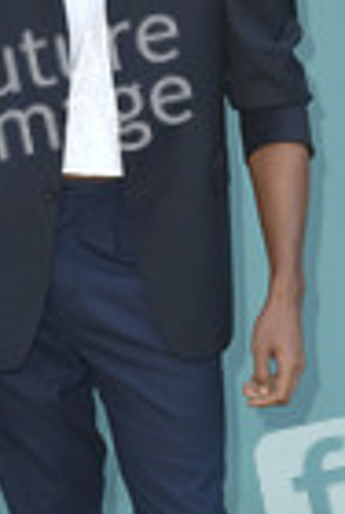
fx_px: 1960
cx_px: 112
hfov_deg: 10.1
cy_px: 286
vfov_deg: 14.9
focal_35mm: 137
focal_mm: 48
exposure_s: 1/200
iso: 320
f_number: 6.3
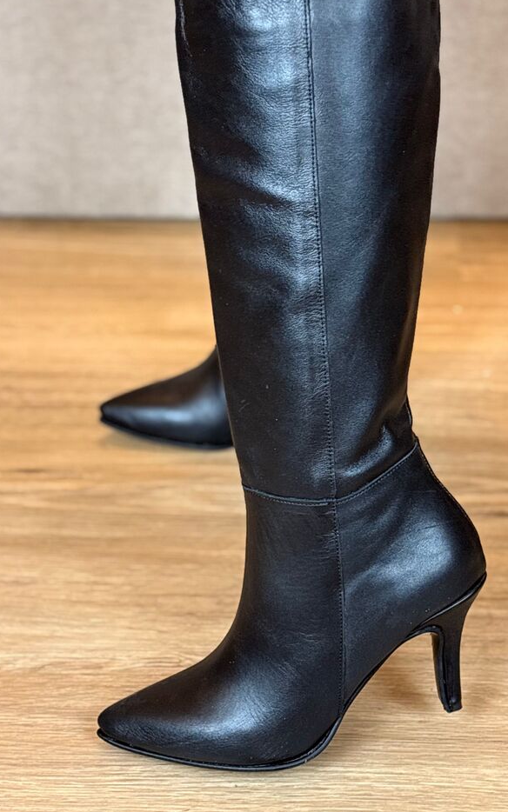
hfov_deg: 18.1
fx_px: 1594
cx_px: 281
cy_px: 381
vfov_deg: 28.6
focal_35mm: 72
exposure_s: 1/50
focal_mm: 5.96
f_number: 1.6
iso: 125
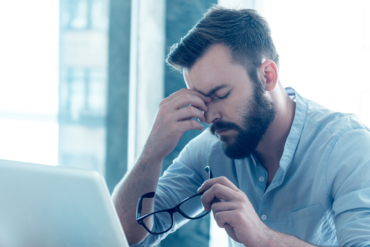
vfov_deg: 14.4
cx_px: 188
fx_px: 977
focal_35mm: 95
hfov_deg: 21.5
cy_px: 167
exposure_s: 1/40
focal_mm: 70
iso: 320
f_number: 3.5
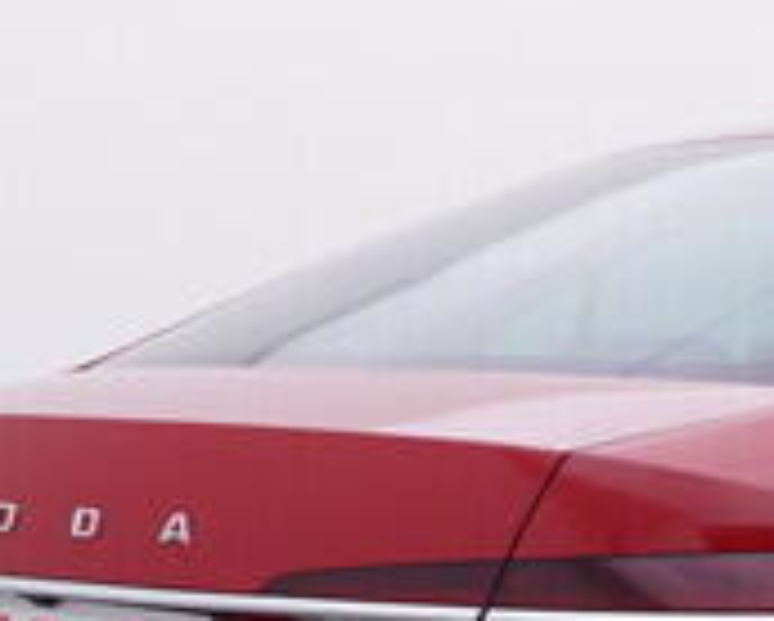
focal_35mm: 126
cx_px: 1080
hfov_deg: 14.5
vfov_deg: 12.1
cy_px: 630
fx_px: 2885
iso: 200
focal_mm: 15
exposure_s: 1/80
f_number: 5
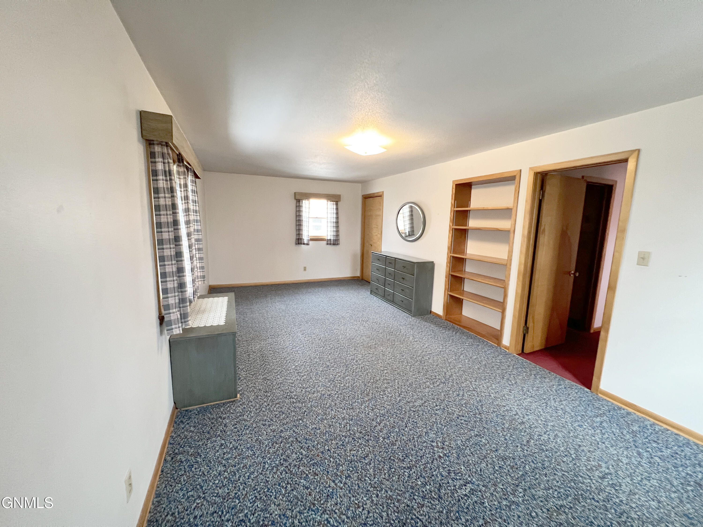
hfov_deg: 106.2
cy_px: 264
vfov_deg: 89.9
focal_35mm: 13
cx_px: 352
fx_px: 264
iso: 400
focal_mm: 1.57
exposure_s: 1/60
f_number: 1.8
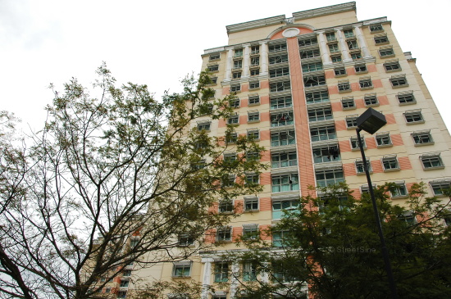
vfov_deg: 47.8
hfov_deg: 67.5
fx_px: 338
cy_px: 150
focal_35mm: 27
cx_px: 226
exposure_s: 1/400
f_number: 6.3
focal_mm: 18
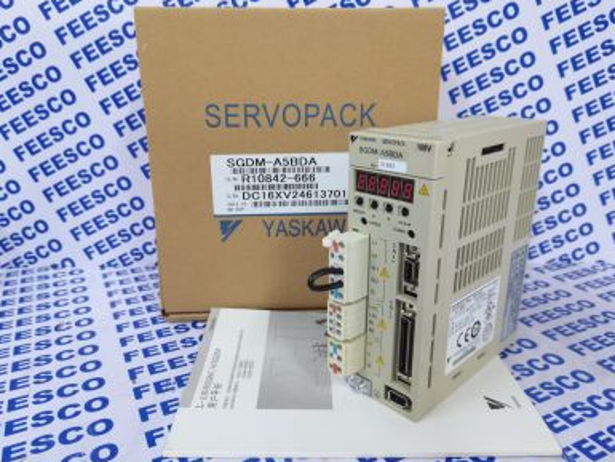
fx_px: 480
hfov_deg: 65.3
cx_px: 307
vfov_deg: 51.4
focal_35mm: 27
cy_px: 232
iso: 400
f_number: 1.8
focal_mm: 5.58
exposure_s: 1/25.7
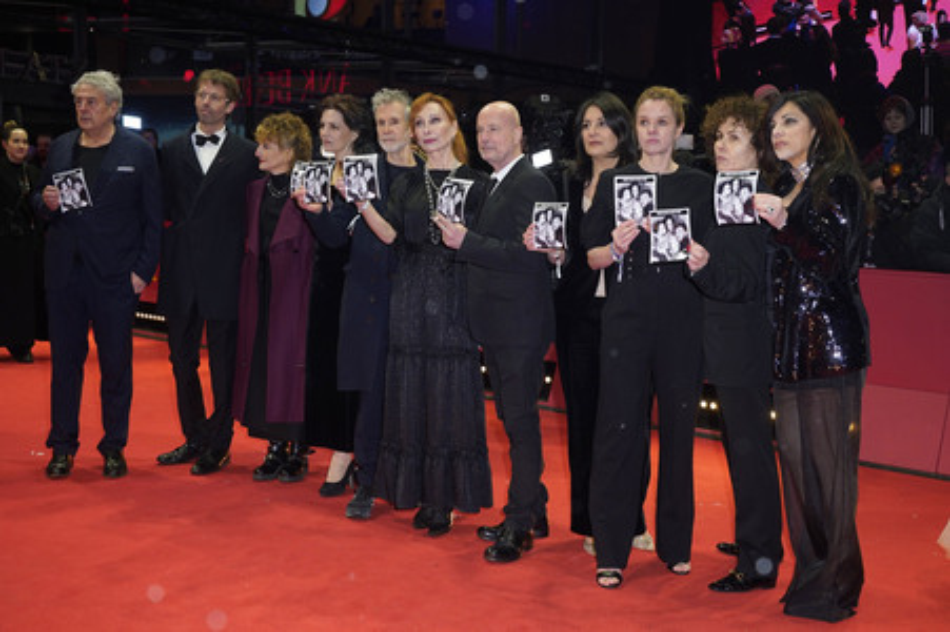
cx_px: 475
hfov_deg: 47.4
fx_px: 1081
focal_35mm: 41
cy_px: 316
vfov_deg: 32.6
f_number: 5.6
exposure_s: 1/160
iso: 800
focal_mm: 41
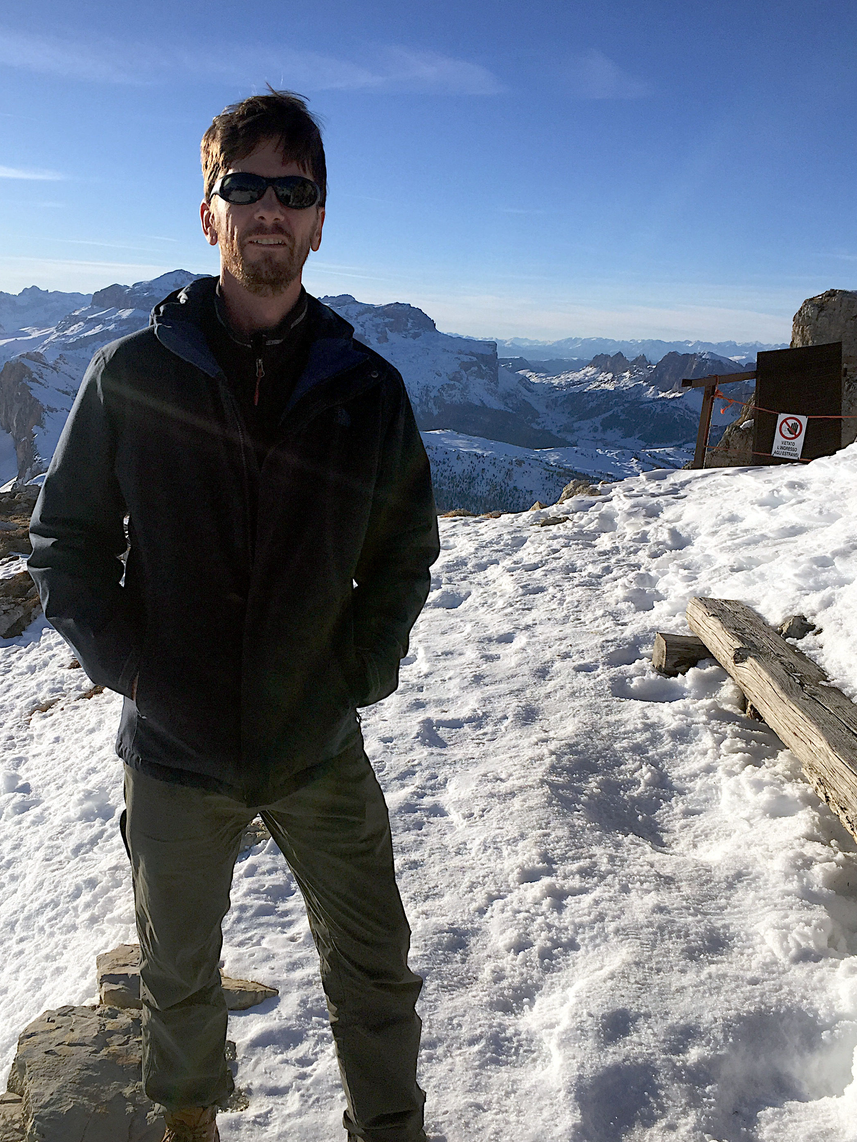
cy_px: 623
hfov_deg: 41.7
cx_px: 383
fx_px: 1122
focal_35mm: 34
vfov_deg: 53.9
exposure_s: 1/3049
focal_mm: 4.15
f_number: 2.2
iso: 32
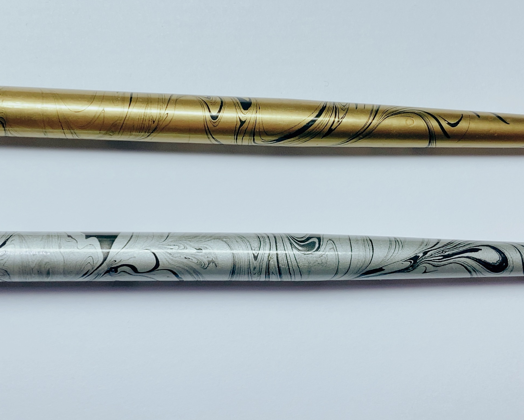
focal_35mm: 53
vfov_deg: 28.5
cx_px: 237
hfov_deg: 35.3
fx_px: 822
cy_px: 169
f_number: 1.8
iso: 50
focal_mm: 4.25
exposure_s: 1/120
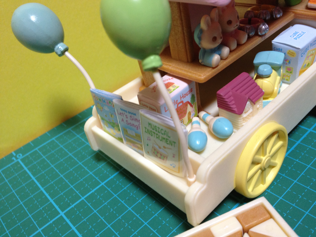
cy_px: 118
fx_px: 320
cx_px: 158
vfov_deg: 40.7
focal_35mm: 35
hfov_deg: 52.6
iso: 125
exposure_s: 1/20
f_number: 2.4
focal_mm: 4.28
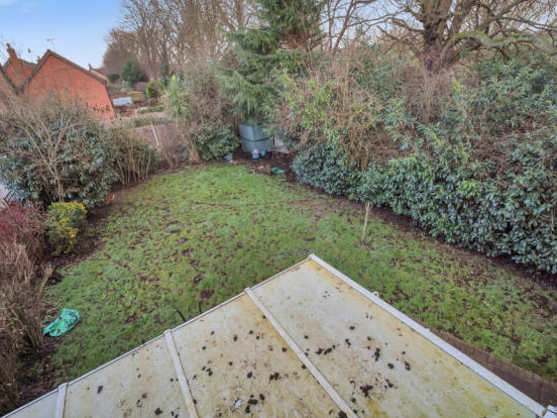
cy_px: 199
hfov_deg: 94.5
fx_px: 257
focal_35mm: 16
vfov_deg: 78.1
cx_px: 276
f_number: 6.3
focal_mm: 14
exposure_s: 1/100
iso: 320
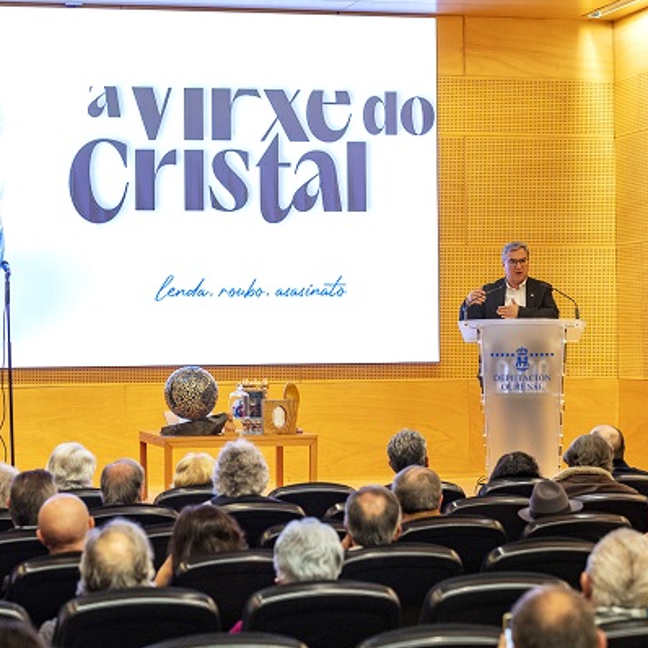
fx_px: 2118
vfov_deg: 17.4
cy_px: 324
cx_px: 257
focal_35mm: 100
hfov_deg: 17.4
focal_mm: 78
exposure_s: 1/160
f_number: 4
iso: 2000
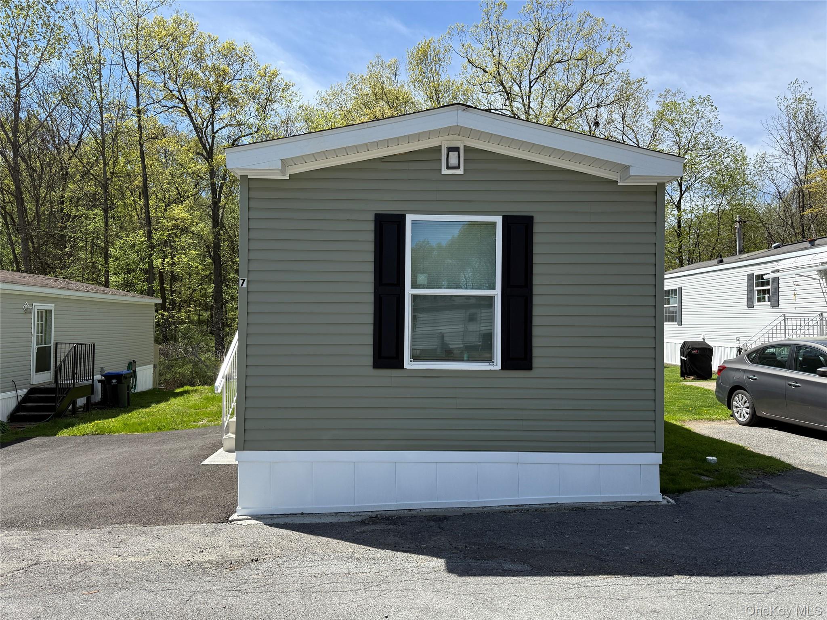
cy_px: 310
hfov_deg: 71.6
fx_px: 573
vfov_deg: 56.8
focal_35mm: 24
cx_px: 414
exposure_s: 1/3584
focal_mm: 6.76
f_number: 1.78
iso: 100
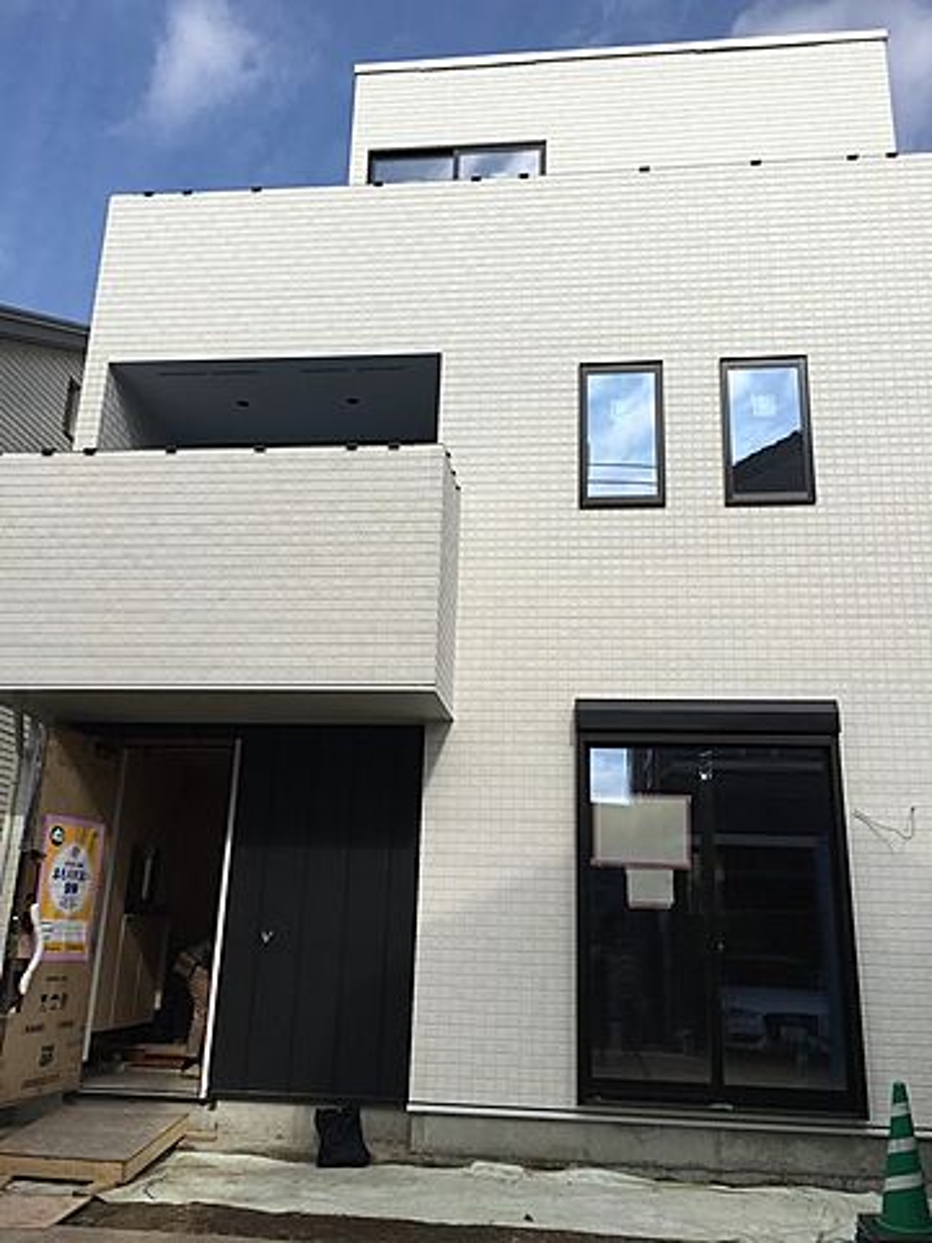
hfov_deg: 48.2
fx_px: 1041
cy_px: 622
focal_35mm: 29
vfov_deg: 61.7
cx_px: 466
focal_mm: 4.15
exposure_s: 1/1832
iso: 25
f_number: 2.2
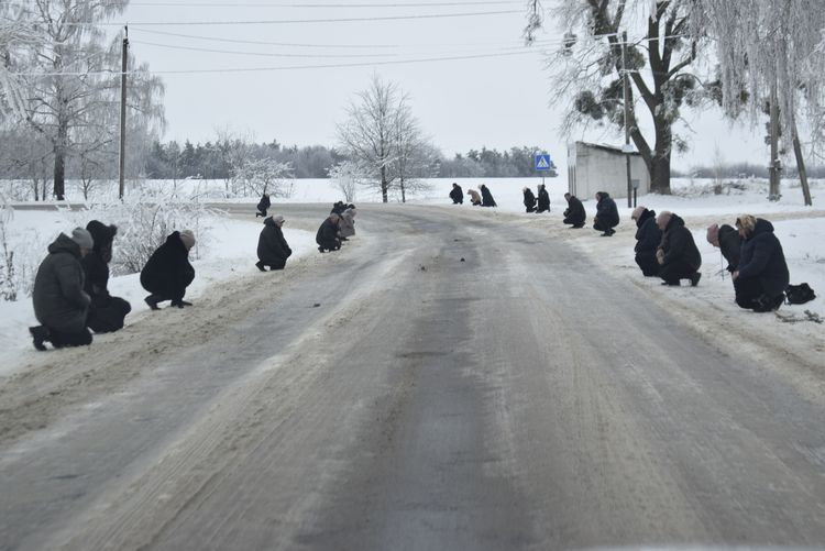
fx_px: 1892
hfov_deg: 24.6
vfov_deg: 16.6
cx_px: 412
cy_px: 276
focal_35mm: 82
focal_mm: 55
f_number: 5.6
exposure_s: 1/160
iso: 100
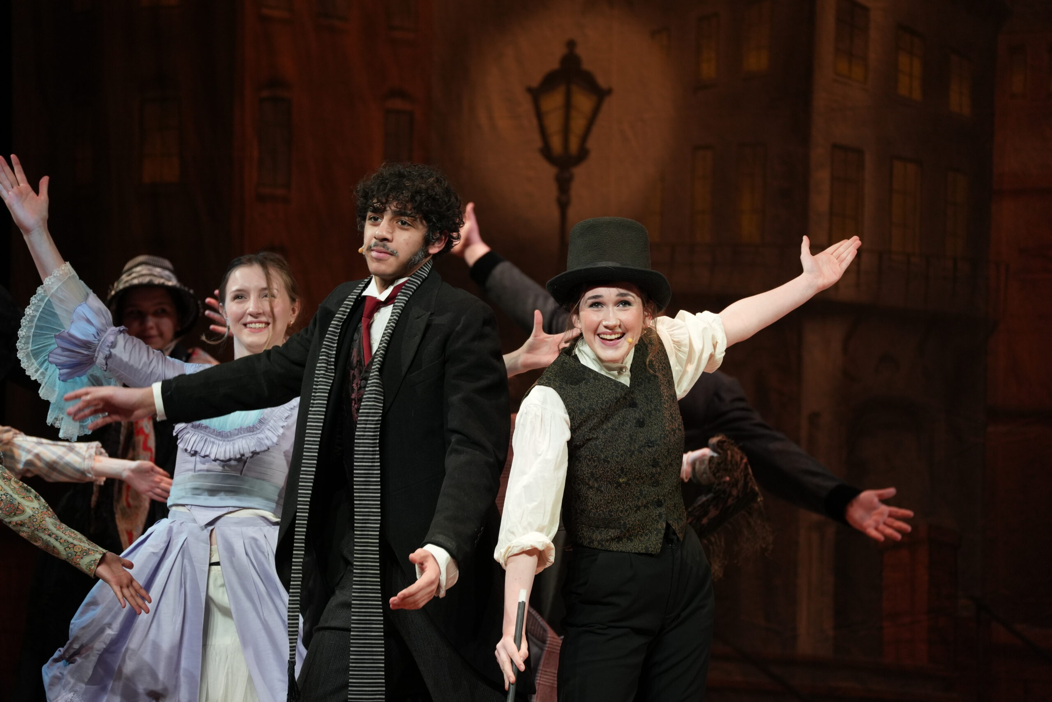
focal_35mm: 207
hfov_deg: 9.9
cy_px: 351
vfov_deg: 6.6
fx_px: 6049
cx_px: 526
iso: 1600
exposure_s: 1/250
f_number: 5.6
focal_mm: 207
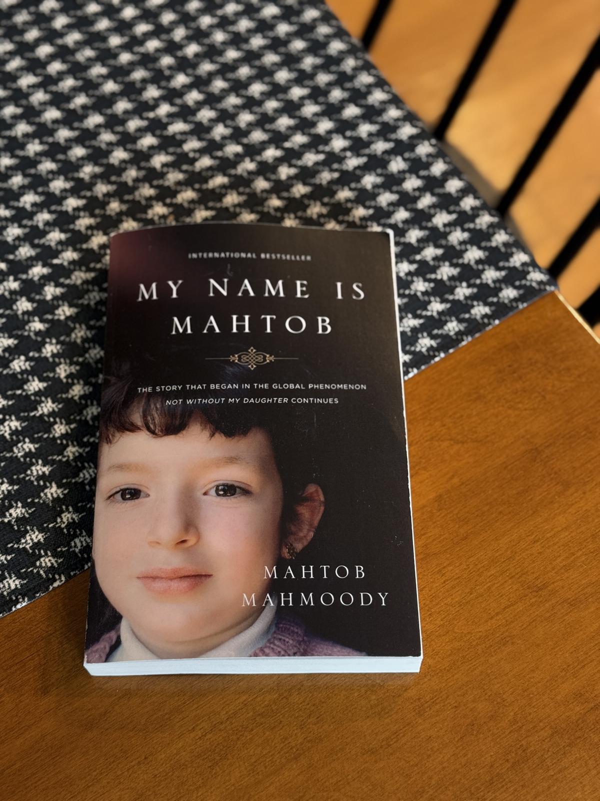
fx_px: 1109
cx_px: 300
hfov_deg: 30.3
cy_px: 400
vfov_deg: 39.7
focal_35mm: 48
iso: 200
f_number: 1.78
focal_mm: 6.76
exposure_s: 1/60
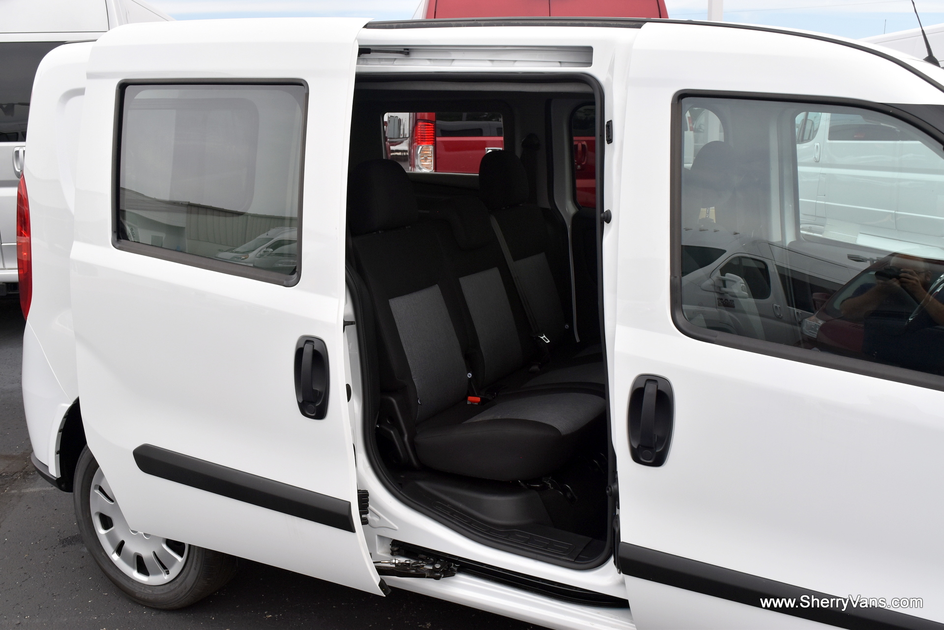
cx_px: 472
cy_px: 315
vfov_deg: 36.9
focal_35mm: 36
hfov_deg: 53.1
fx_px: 944
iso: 360
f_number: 8
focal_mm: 24
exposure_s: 1/250
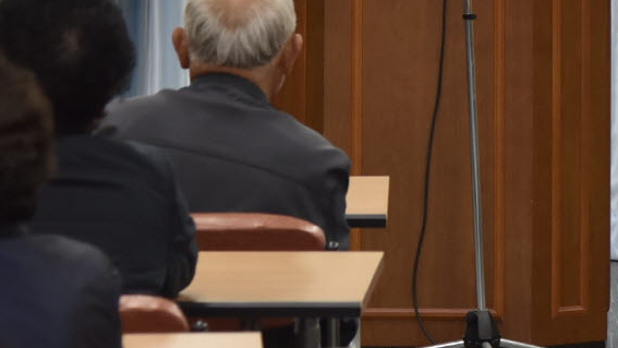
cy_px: -342
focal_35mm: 346
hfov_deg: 6.2
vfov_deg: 3.5
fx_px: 5670
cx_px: 513
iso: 800
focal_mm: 78
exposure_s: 1/125
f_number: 4.5
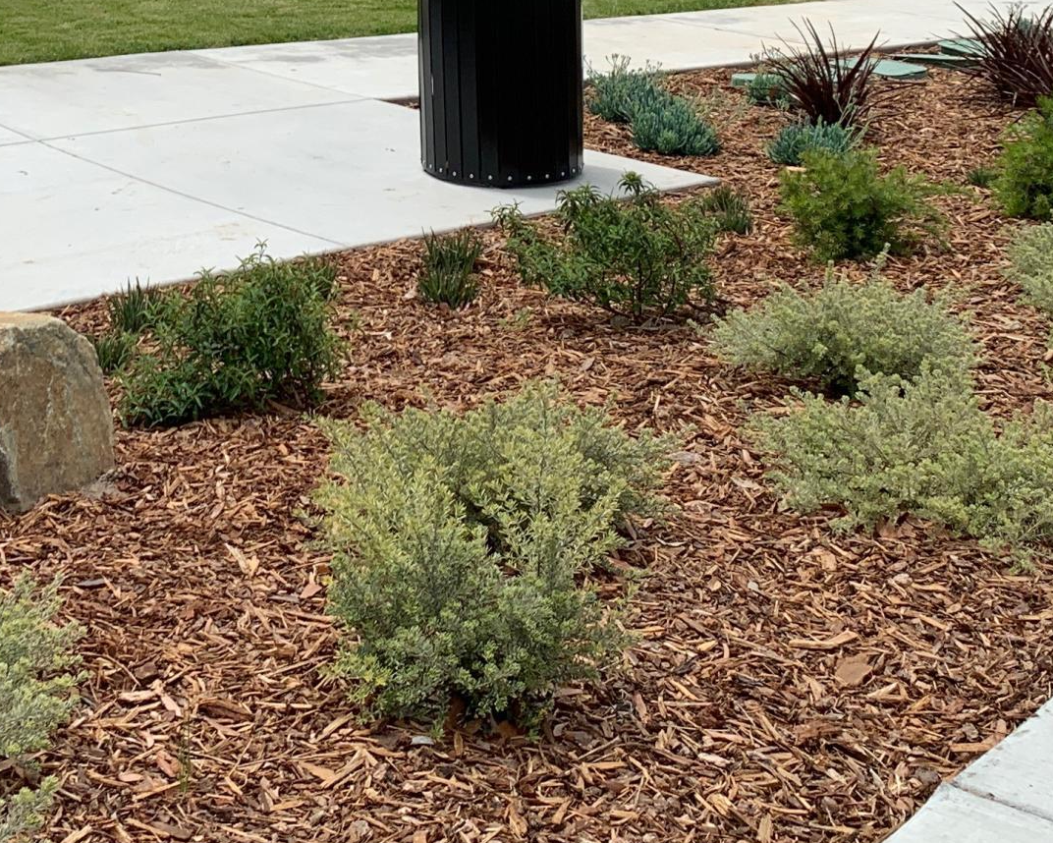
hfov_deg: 26.0
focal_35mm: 71
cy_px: -131
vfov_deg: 20.4
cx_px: 141
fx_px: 2213
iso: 25
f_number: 1.8
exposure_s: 1/3086
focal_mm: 4.25
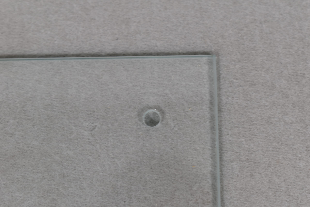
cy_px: 104
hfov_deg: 24.6
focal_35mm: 82
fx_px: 710
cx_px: 155
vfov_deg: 16.6
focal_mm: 55
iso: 400
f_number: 7.1
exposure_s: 1/60
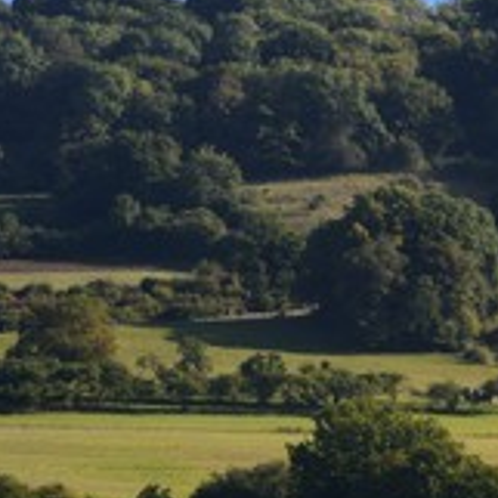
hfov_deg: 5.8
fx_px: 4867
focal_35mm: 299
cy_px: 182
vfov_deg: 5.9
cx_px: 585
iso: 200
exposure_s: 1/200
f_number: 14
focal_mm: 135
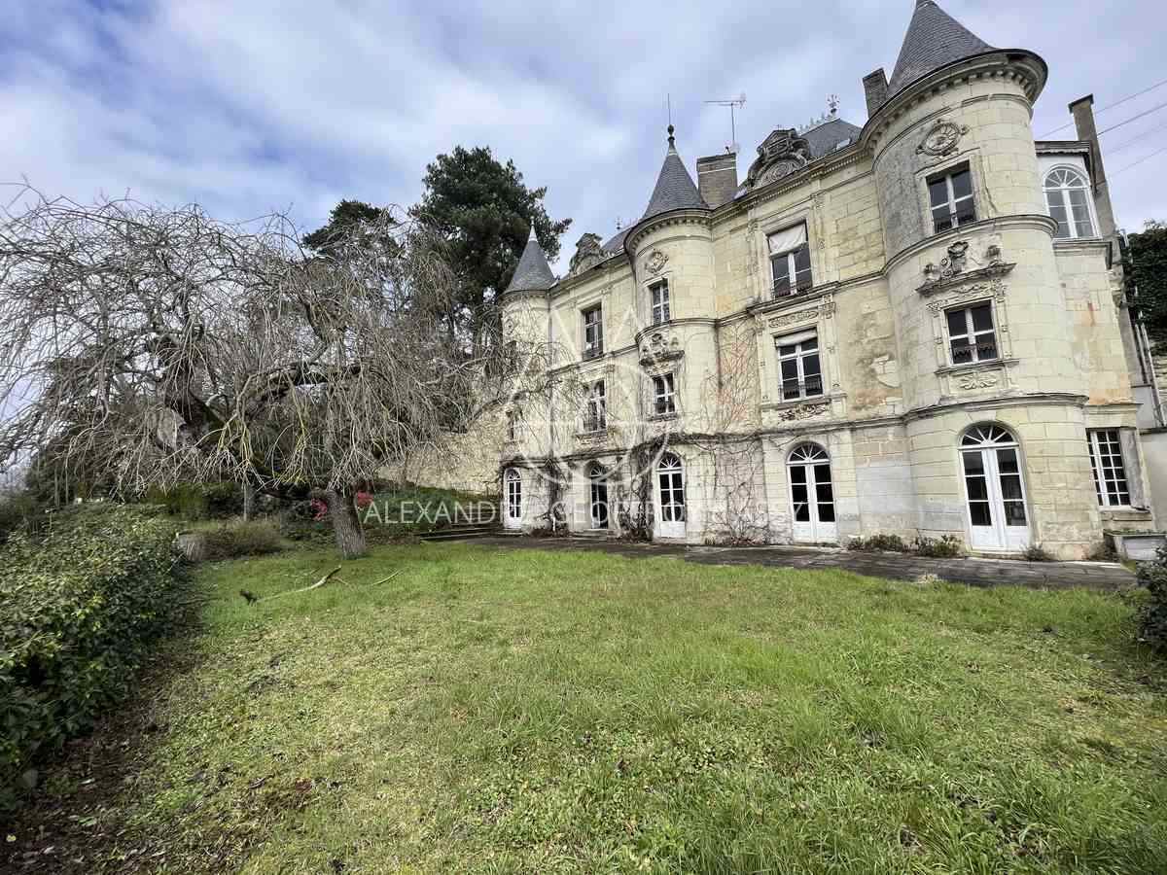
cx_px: 584
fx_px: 438
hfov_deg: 106.2
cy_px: 438
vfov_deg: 89.9
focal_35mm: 13
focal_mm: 1.57
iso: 32
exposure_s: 1/737
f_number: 1.8
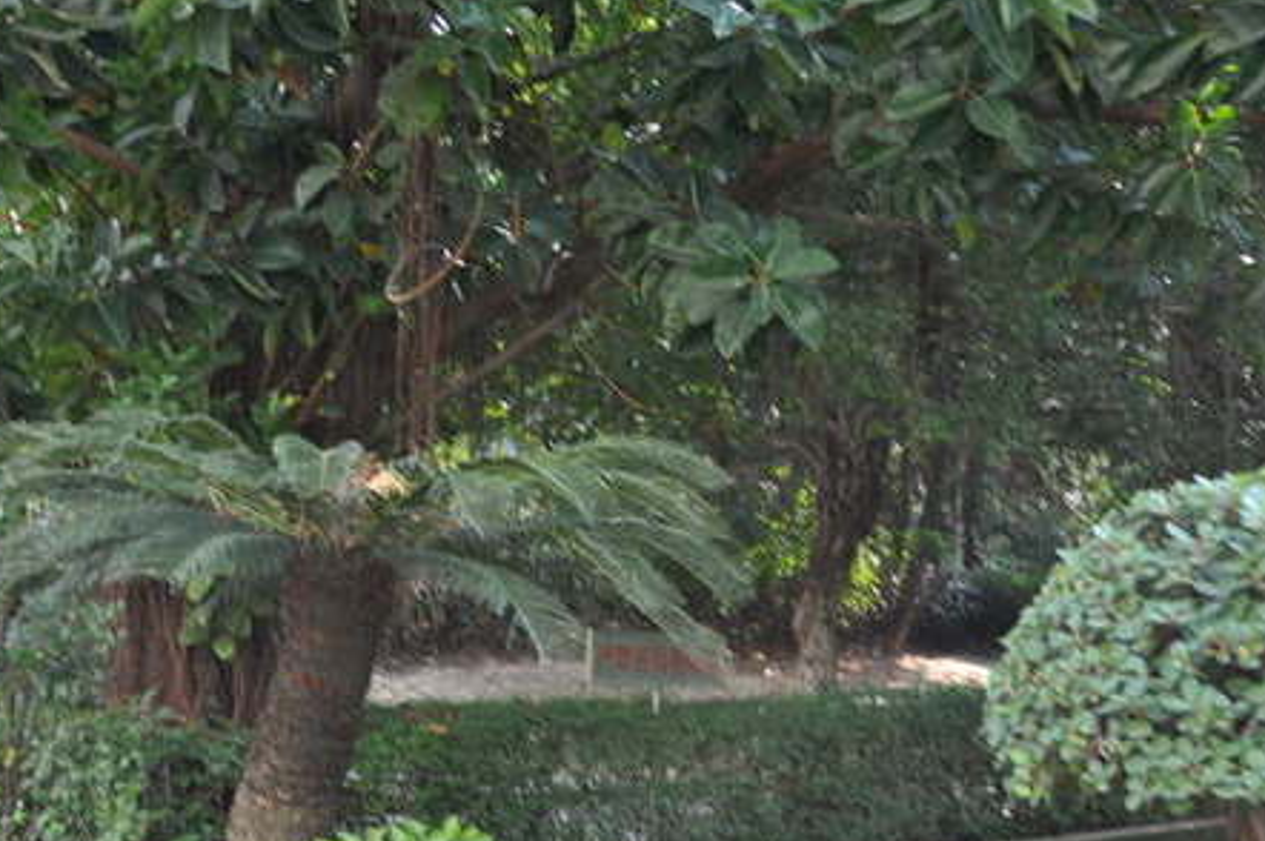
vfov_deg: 23.7
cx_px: 541
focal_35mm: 57
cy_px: 533
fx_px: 2001
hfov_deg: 35.0
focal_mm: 28
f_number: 4.5
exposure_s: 1/80
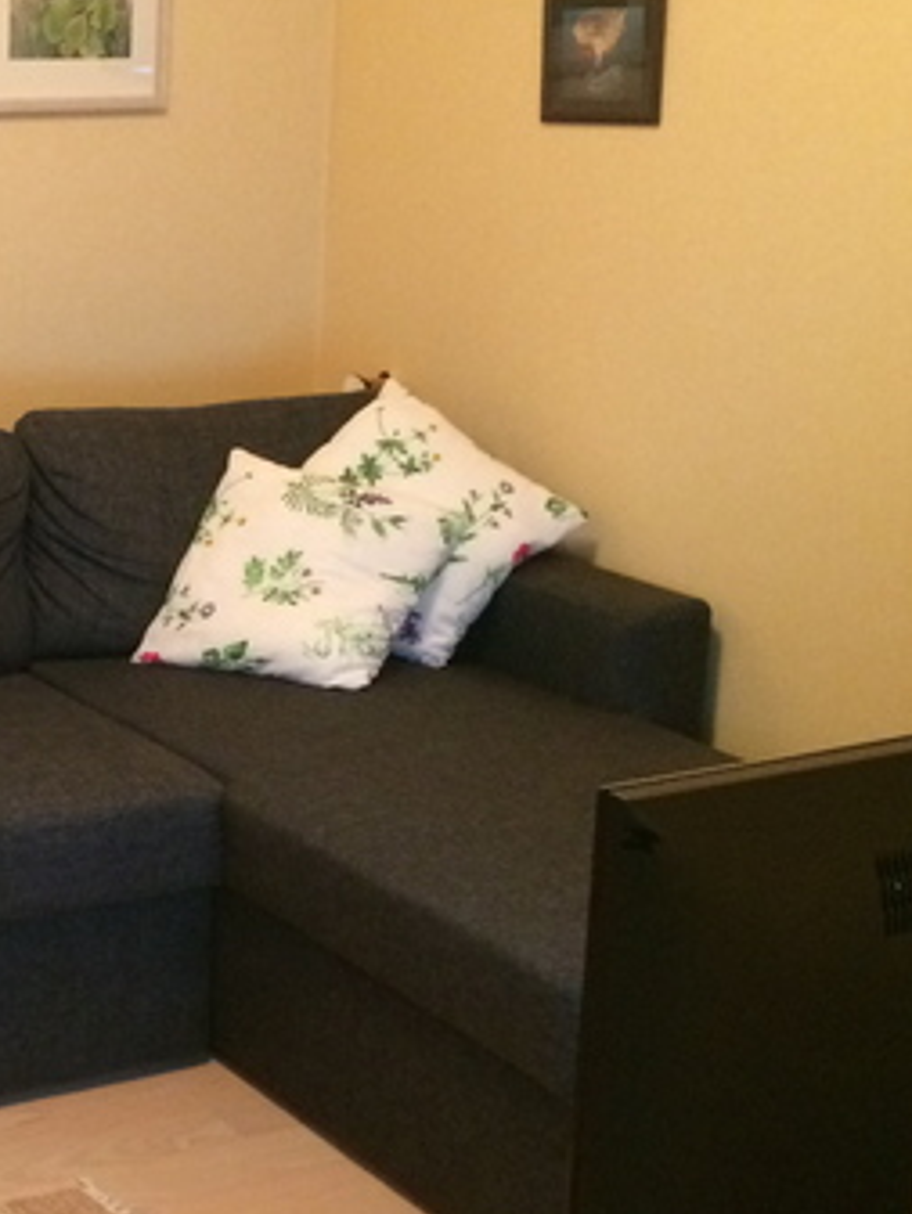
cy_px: 713
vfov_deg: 29.3
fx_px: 2317
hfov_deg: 21.3
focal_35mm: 66
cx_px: -65
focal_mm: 4.15
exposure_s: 1/25
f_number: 2.2
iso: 320
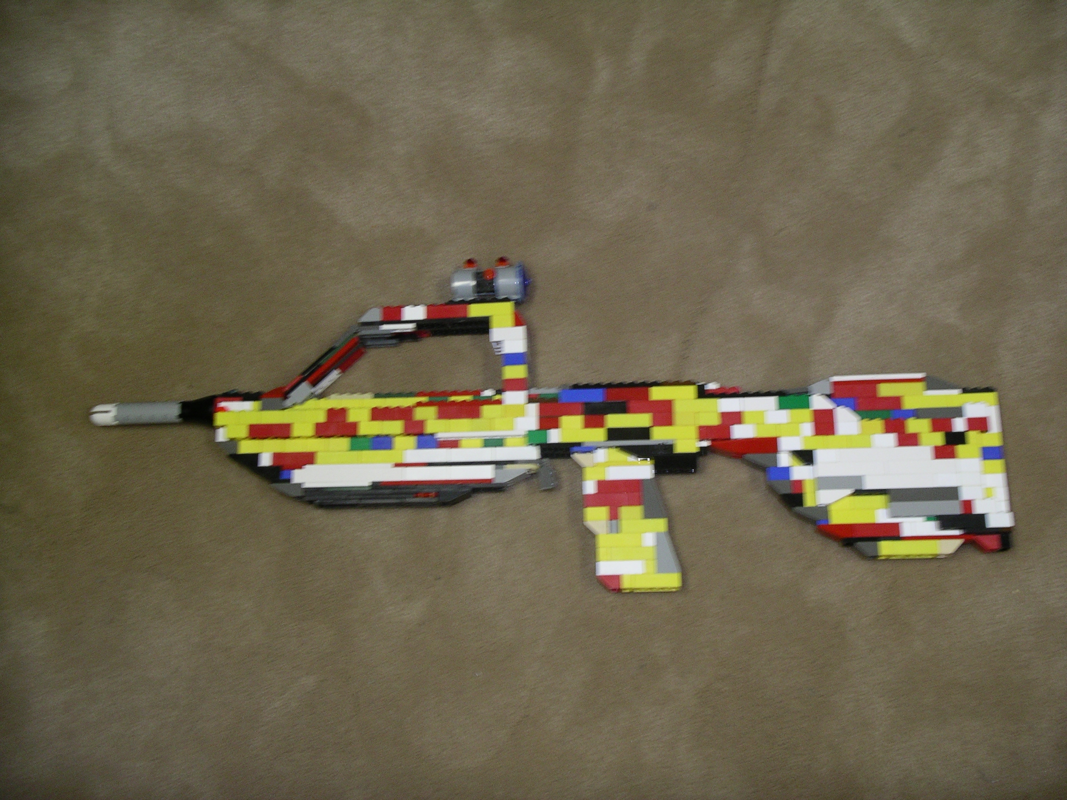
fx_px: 1603
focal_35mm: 52
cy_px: 400
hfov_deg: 36.8
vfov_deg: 28.0
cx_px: 534
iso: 200
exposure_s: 1/30
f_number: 3.2
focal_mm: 10.9
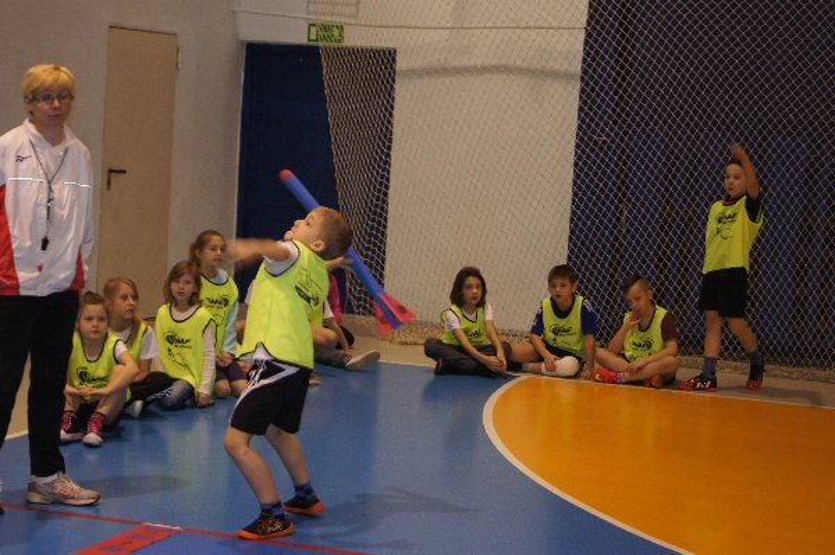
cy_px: 278
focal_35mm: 82
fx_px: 1912
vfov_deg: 16.5
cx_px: 418
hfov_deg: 24.6
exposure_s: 1/80
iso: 800
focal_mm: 55
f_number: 5.6
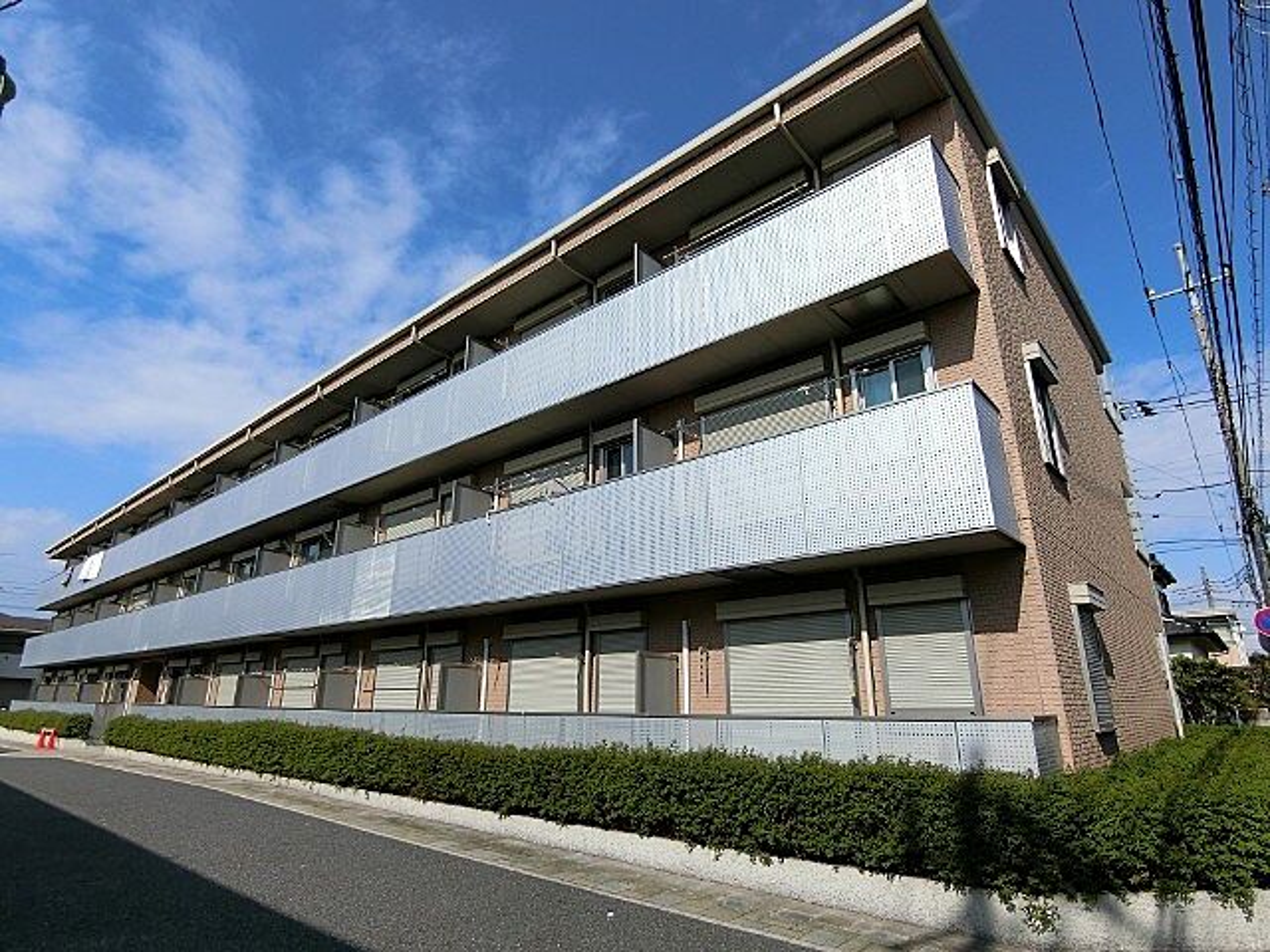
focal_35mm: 19
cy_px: 476
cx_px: 635
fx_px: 697
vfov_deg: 68.7
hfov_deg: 84.7
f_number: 6.9
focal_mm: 4.06
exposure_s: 1/400
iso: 80
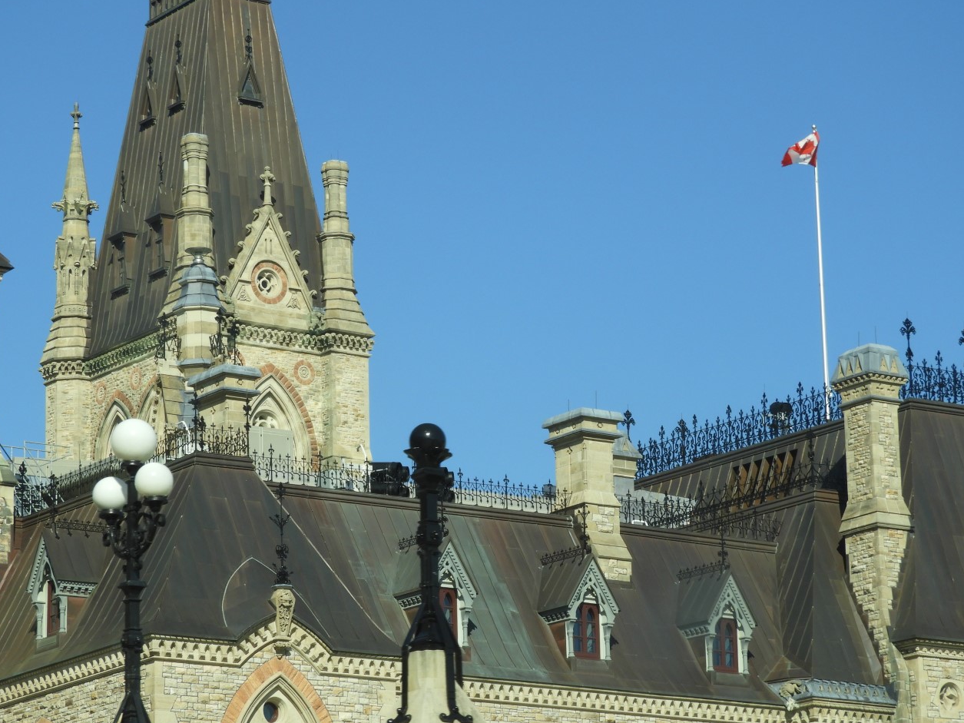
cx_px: 449
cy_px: 411
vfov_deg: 11.2
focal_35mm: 132
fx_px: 3676
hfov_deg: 14.9
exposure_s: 1/500
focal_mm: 20.6
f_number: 5
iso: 100
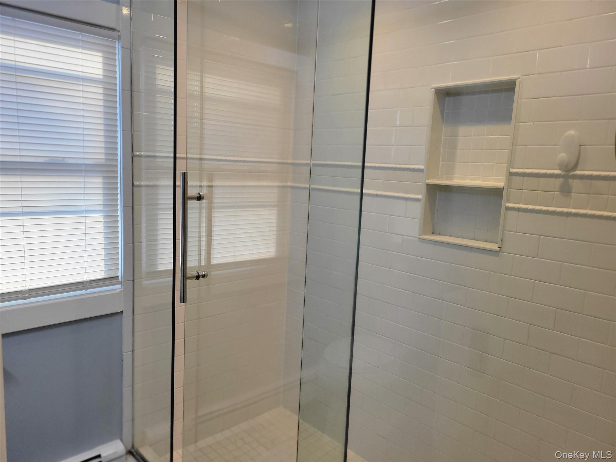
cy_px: 231
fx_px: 463
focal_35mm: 26
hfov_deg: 67.3
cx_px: 308
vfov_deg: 53.1
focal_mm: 5.4
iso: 64
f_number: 1.8
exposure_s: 1/120
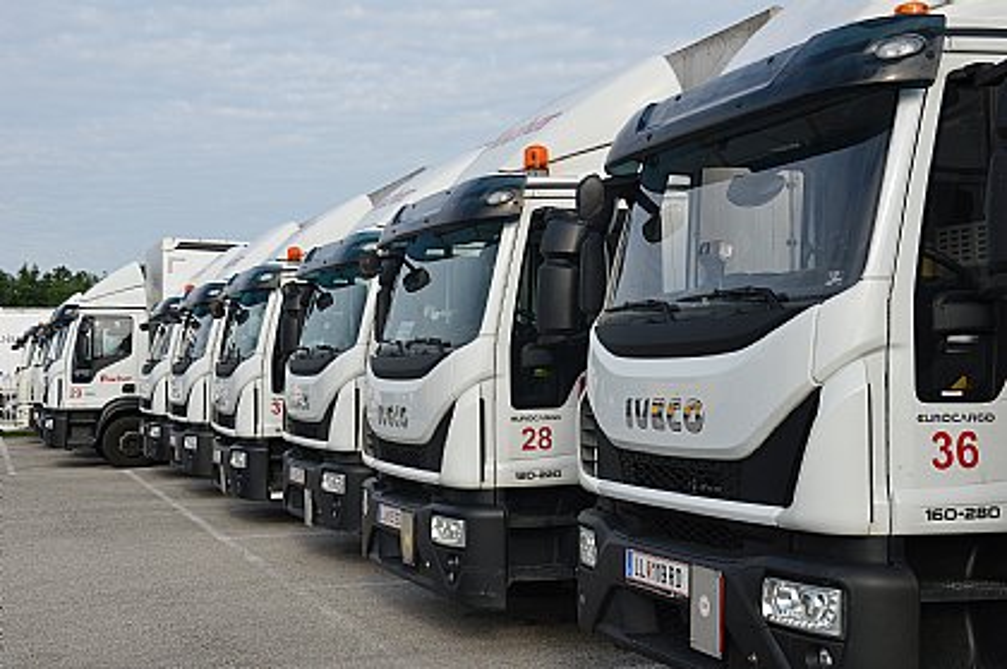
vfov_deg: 28.0
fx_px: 1341
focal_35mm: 48
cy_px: 334
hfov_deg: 41.2
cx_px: 504
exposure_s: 1/200
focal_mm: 32
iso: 100
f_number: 7.1
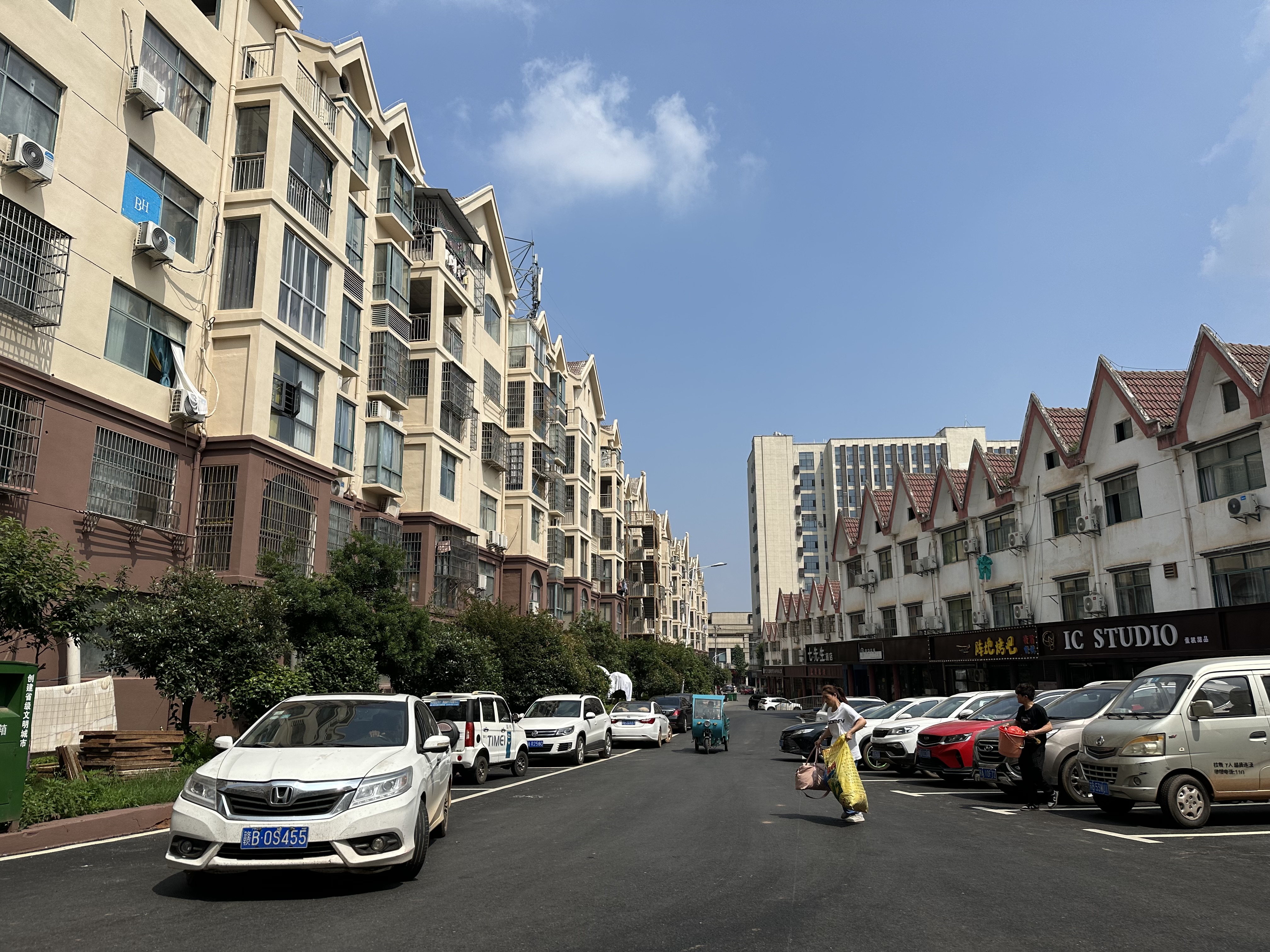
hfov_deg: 71.6
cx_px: 635
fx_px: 881
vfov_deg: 56.8
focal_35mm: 24
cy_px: 476
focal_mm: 6.86
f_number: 1.78
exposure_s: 1/7042
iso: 80
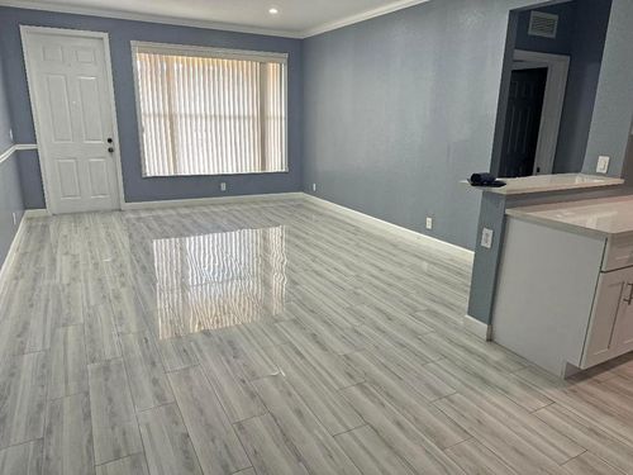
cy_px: 238
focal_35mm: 24
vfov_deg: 56.8
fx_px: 439
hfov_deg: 71.6
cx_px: 316
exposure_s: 1/120
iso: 200
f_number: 1.78
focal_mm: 6.86
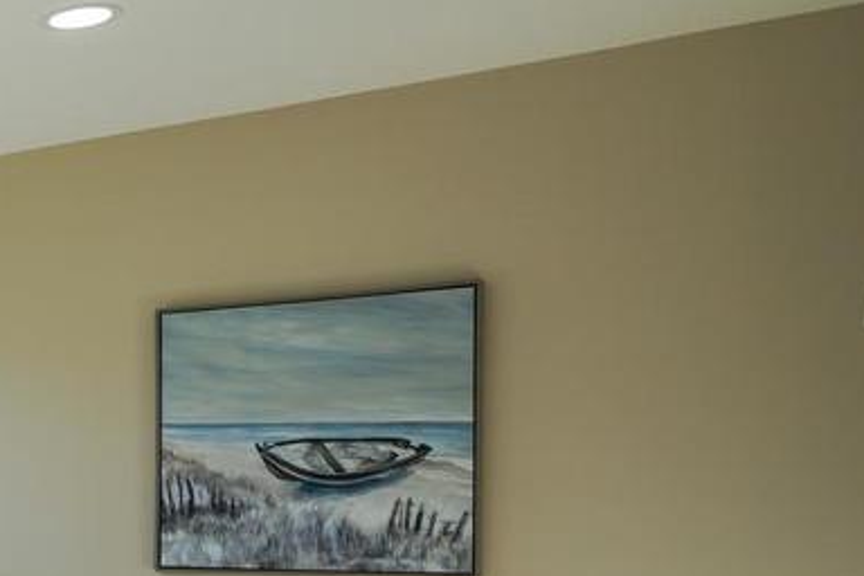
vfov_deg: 22.0
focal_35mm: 60
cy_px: 533
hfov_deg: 22.6
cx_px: -619
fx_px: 1440
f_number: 4
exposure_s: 1/160
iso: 100
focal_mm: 16
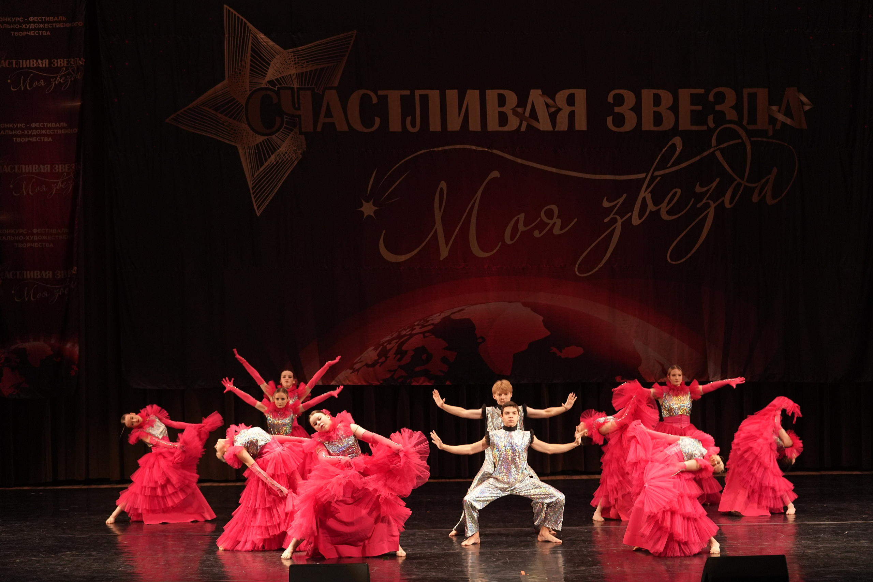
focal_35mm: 102
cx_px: 436
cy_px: 291
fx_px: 2473
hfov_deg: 20.0
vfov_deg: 13.4
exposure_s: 1/400
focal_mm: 102
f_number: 2.8
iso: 2000
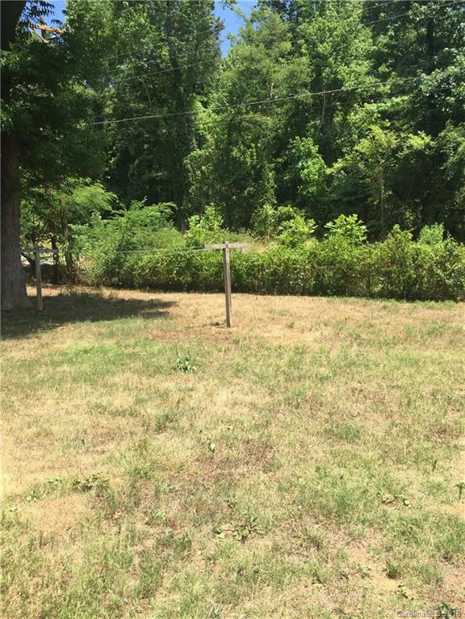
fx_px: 519
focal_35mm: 29
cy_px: 310
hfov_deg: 48.2
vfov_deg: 61.7
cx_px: 232
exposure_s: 1/860
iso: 32
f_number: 2.2
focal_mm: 4.15
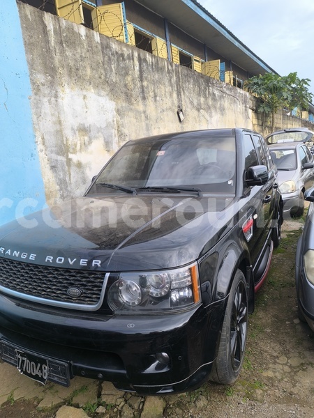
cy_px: 209
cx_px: 157
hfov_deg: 58.9
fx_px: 278
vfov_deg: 73.9
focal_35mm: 23
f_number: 1.65
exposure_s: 1/306
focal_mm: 6.14
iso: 50
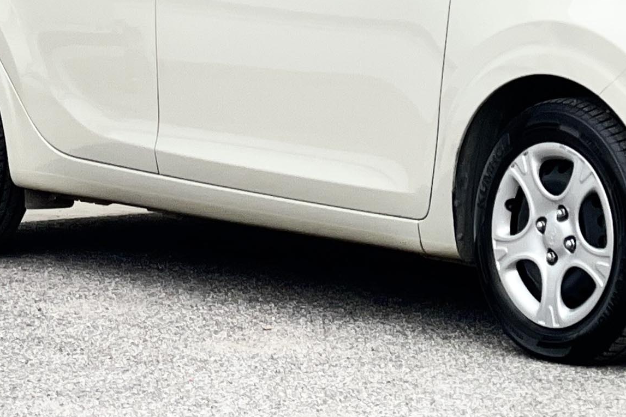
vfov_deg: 5.9
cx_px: 544
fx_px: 4069
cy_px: -8
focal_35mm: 234
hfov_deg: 8.8
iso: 40
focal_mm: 7.5
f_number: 2.2
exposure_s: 1/121
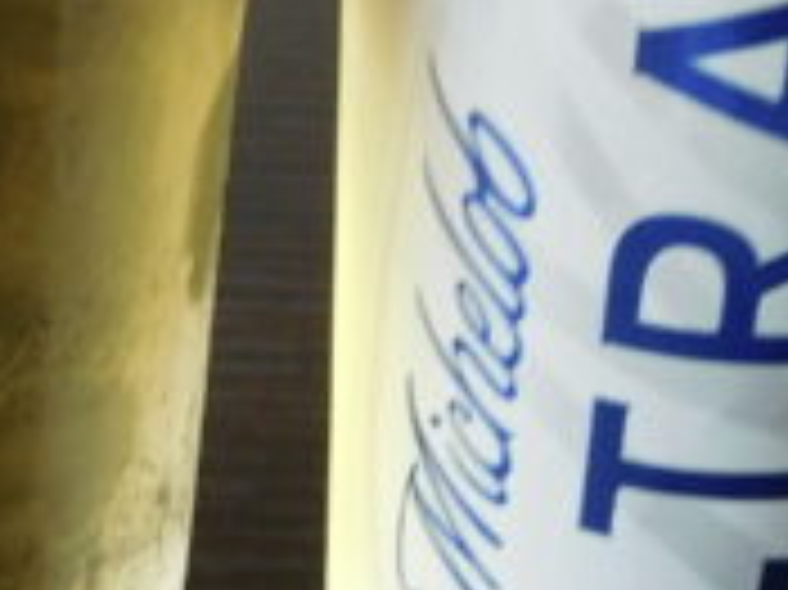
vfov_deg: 13.4
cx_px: 266
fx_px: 2502
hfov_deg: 17.9
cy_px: 392
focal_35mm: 110
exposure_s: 1/30
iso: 220
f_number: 3.4
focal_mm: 4.5
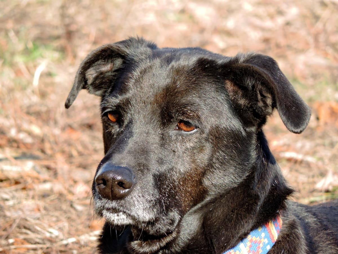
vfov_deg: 1.9
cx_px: 169
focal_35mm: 800
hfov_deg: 2.5
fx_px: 7811
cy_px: 127
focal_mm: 142.6
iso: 360
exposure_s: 1/400
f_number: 5.2
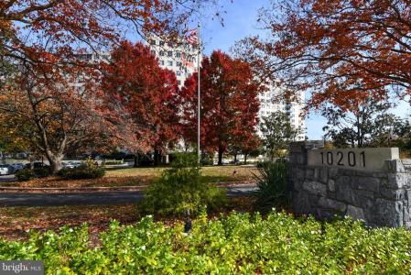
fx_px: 206
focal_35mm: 18
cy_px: 138
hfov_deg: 90.0
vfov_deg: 67.5
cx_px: 206
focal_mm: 12
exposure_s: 1/250
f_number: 8
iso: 100
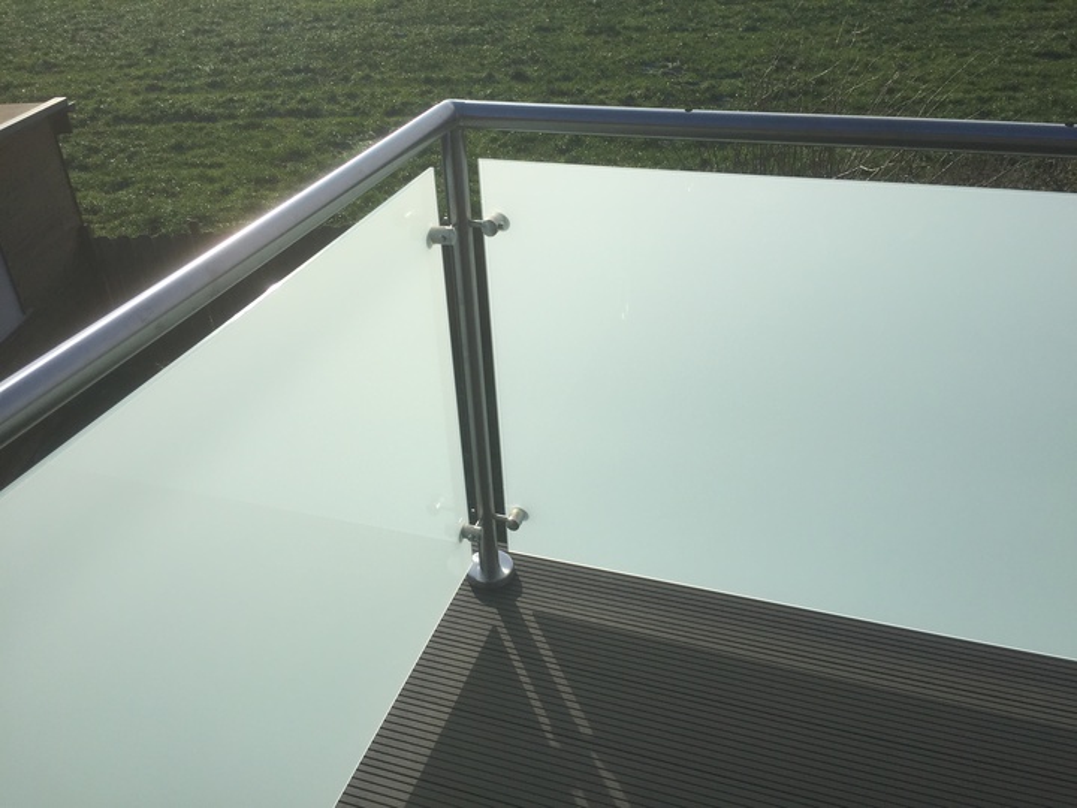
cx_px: 538
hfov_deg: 61.7
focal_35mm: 29
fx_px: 902
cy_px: 404
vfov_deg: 48.2
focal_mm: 4.15
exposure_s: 1/3597
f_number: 2.2
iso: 32
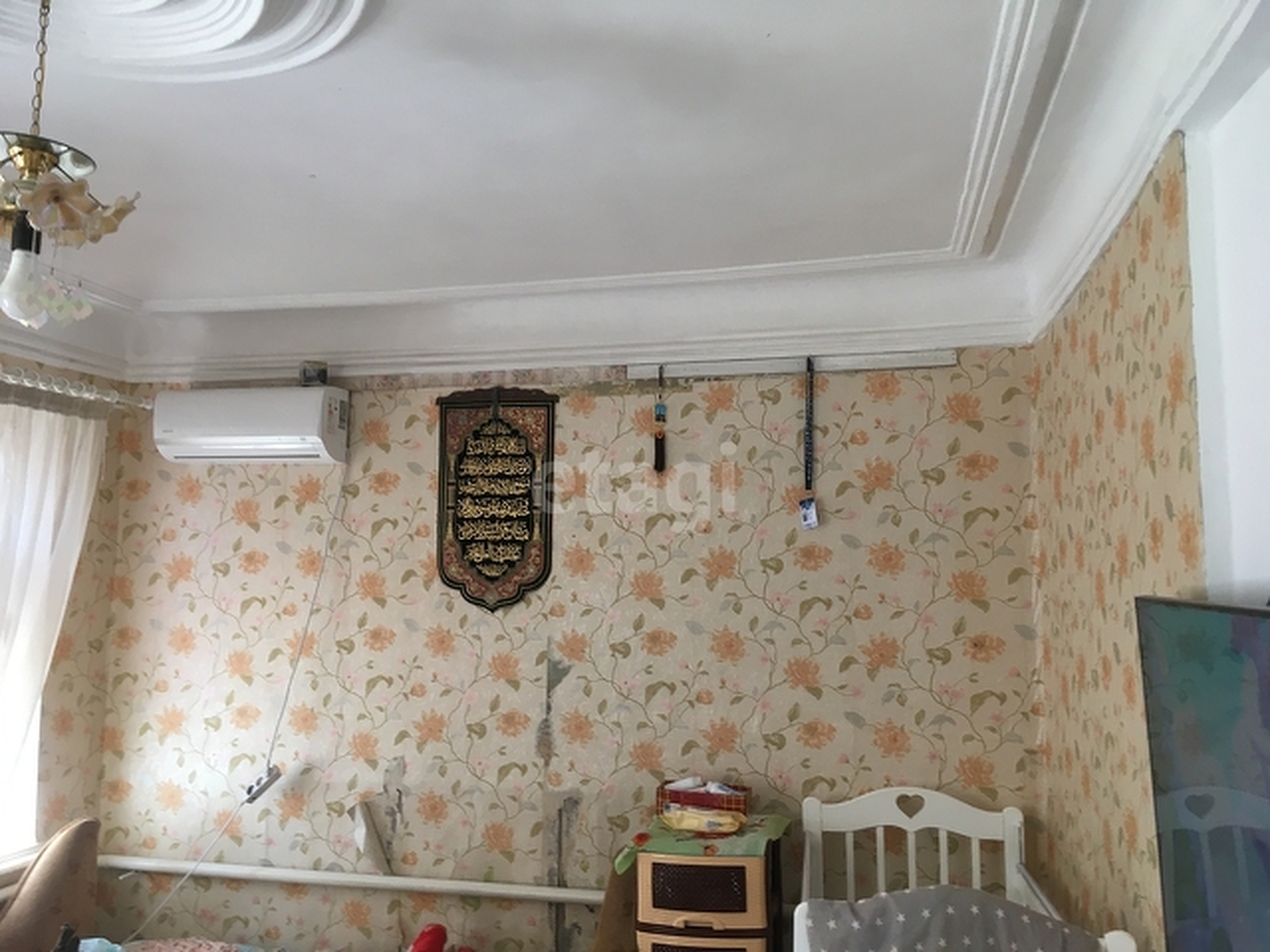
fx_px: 1064
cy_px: 476
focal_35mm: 29
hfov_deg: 61.7
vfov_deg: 48.2
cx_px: 635
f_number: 2.2
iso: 80
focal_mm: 4.15
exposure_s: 1/33
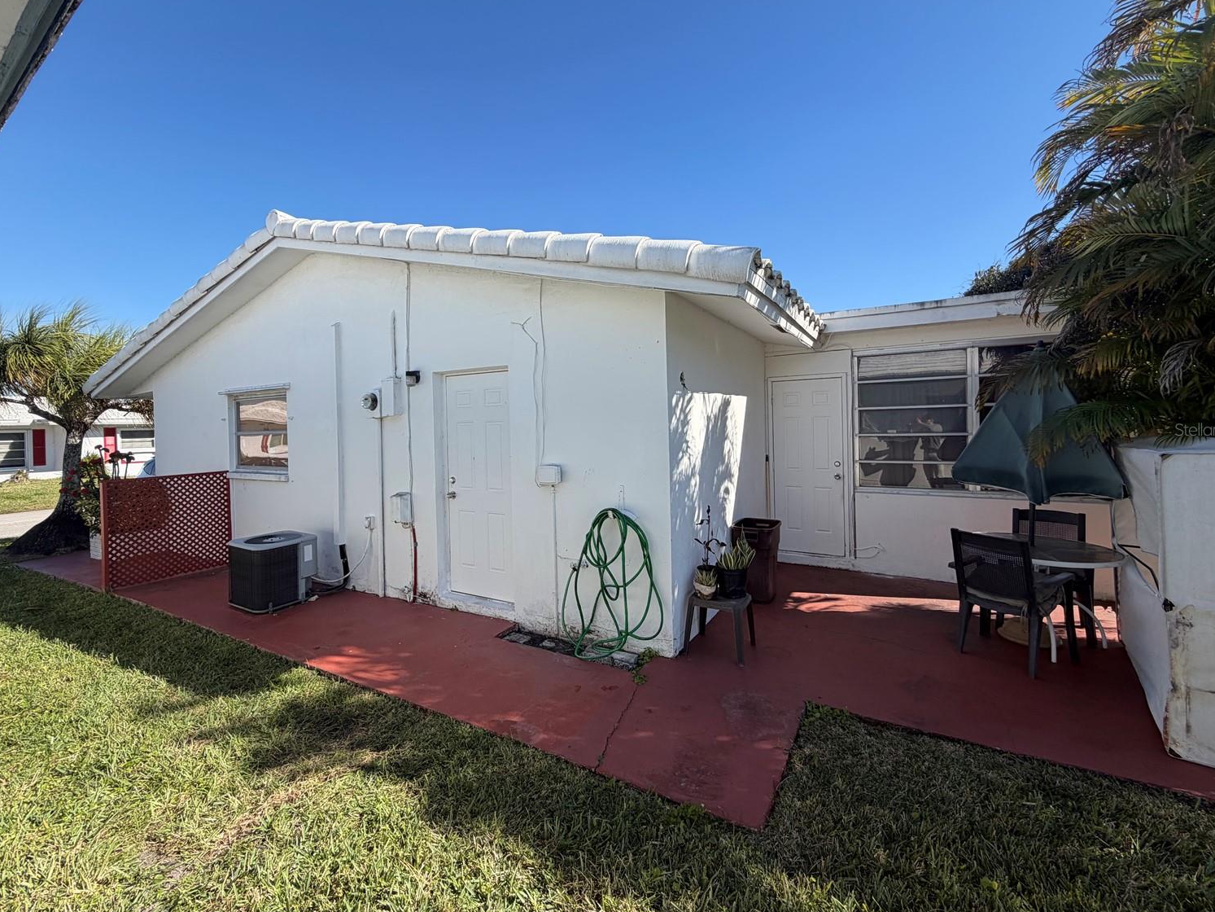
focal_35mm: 15
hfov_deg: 98.2
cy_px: 429
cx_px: 601
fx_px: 527
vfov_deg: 81.7
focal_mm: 2.22
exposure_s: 1/770
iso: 32
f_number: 2.2
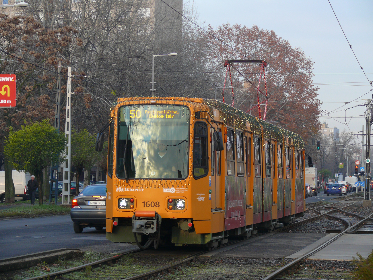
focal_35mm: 130
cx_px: 186
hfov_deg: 15.2
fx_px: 1401
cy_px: 140
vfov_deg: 11.4
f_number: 4
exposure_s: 1/100
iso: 100
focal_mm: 27.5
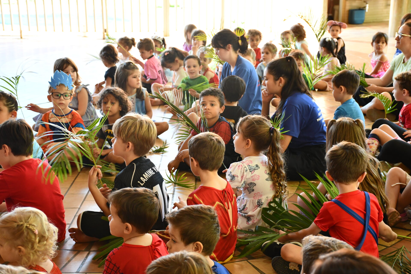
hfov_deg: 31.9
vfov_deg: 21.6
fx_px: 719
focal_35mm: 63
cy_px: 137
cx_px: 206
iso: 1600
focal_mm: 42
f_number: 4.5
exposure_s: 1/125
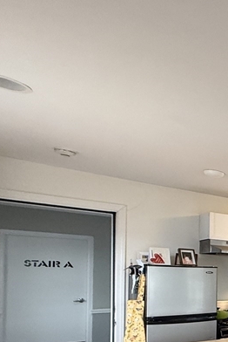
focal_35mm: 38
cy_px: 276
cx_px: 422
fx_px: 360
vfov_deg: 47.7
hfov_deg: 21.2
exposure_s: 1/60
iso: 200
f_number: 2.2
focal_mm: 2.22
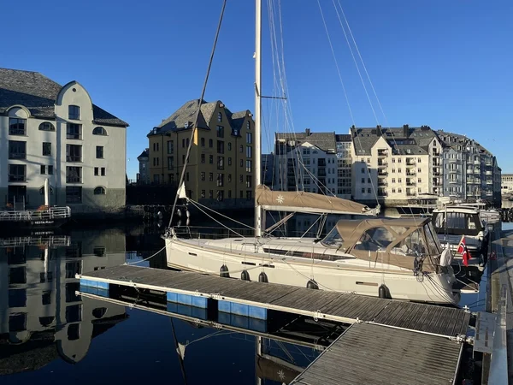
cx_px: 256
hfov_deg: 67.3
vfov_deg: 53.1
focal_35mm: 26
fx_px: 385
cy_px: 192
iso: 50
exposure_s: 1/5128
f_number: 1.6
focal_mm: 5.1
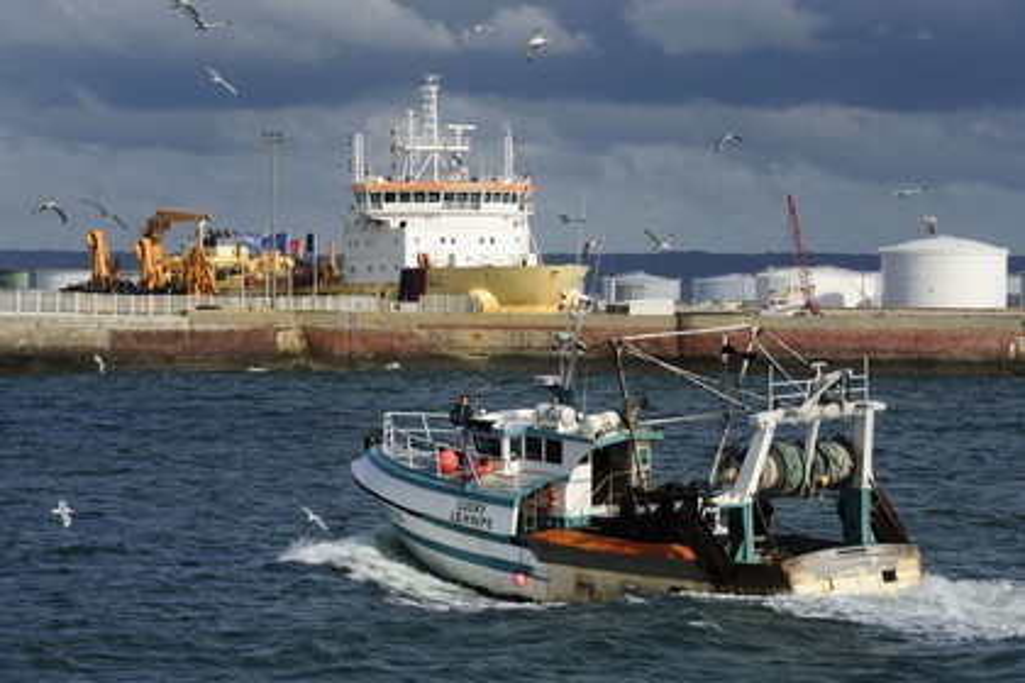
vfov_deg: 9.1
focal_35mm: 150
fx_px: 4270
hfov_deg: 13.7
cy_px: 342
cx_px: 512
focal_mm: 150
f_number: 10
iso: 200
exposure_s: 1/400
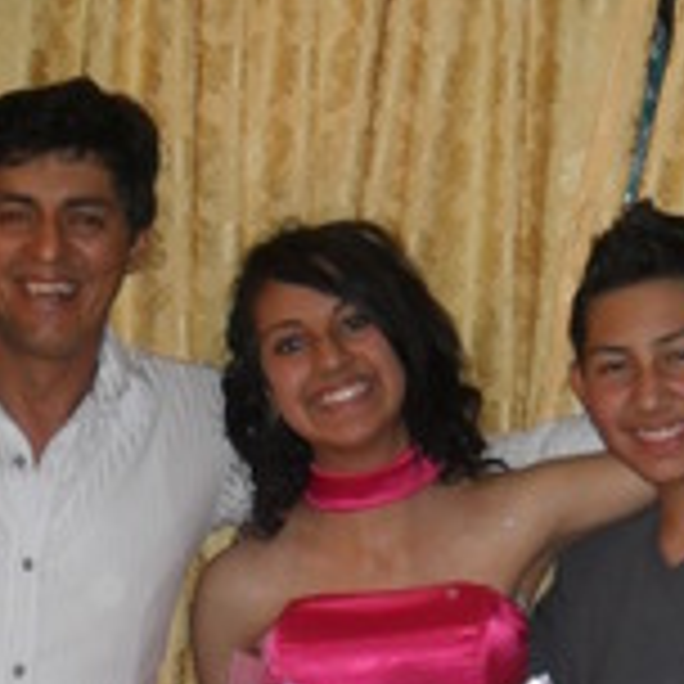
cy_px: 644
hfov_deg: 17.7
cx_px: 338
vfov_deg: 17.4
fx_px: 2191
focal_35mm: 98
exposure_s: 1/45
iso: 200
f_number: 2.8
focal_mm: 6.2
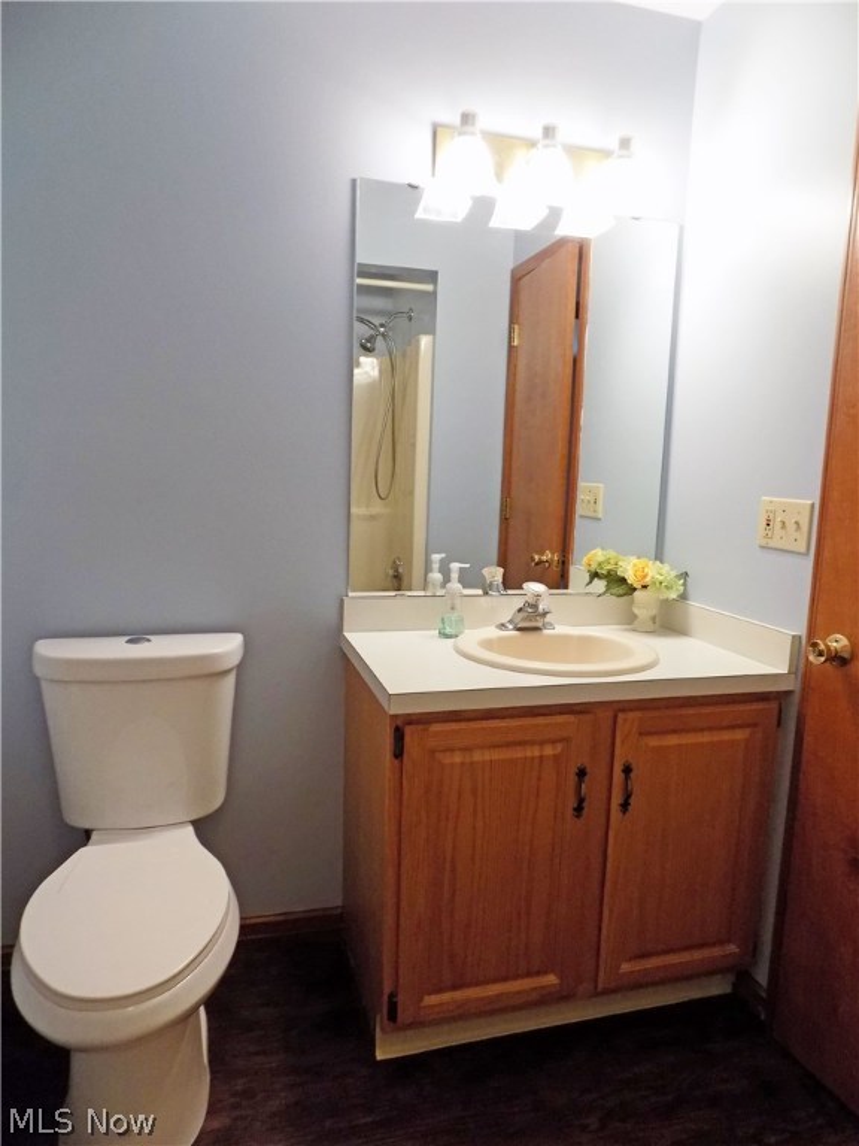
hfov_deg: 58.9
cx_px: 430
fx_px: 761
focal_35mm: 23
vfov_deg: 73.9
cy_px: 573
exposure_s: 1/30
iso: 180
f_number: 3.1
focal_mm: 4
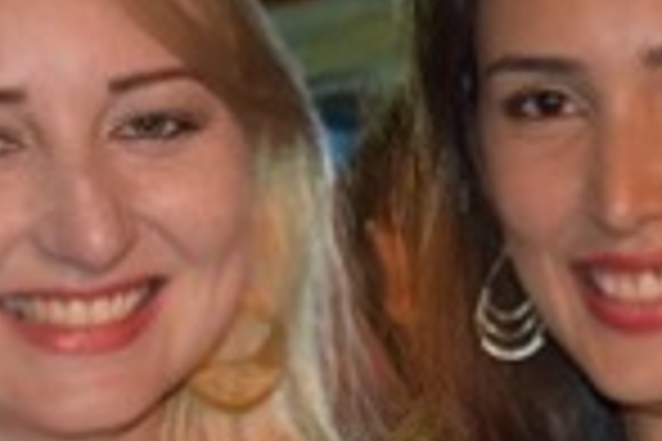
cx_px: 703
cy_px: 565
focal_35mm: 202
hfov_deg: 10.1
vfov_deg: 6.7
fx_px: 3717
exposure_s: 1/60
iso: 2800
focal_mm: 31
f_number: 4.2
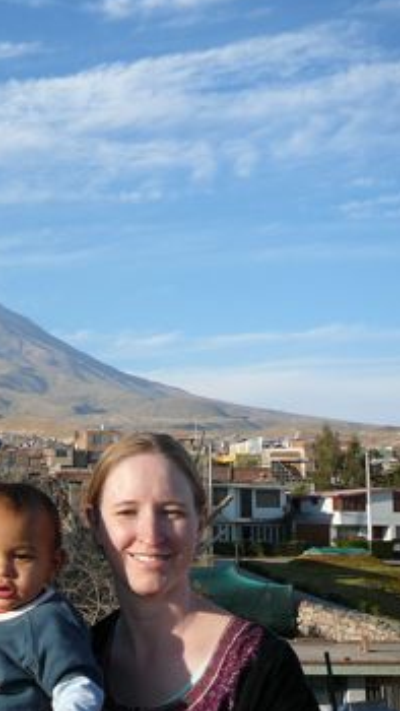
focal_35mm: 60
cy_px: 395
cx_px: -134
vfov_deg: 34.9
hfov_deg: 18.5
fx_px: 1131
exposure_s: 1/800
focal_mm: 5.2
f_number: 2.8
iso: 80
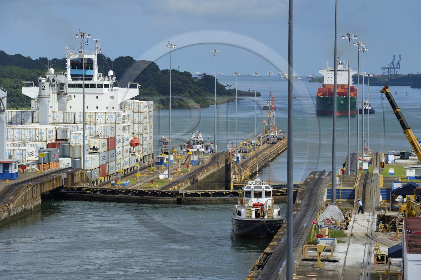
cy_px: 140
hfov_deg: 11.1
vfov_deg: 7.4
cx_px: 210
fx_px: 2163
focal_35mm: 185
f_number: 14
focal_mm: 185
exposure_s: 1/320
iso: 200
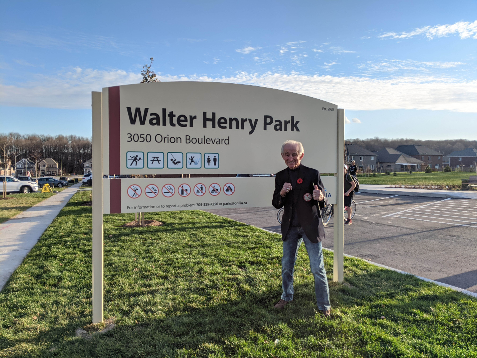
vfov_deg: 51.4
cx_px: 238
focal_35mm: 27
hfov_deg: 65.3
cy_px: 179
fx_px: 372
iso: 48
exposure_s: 1/1560
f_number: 1.8
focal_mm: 4.44
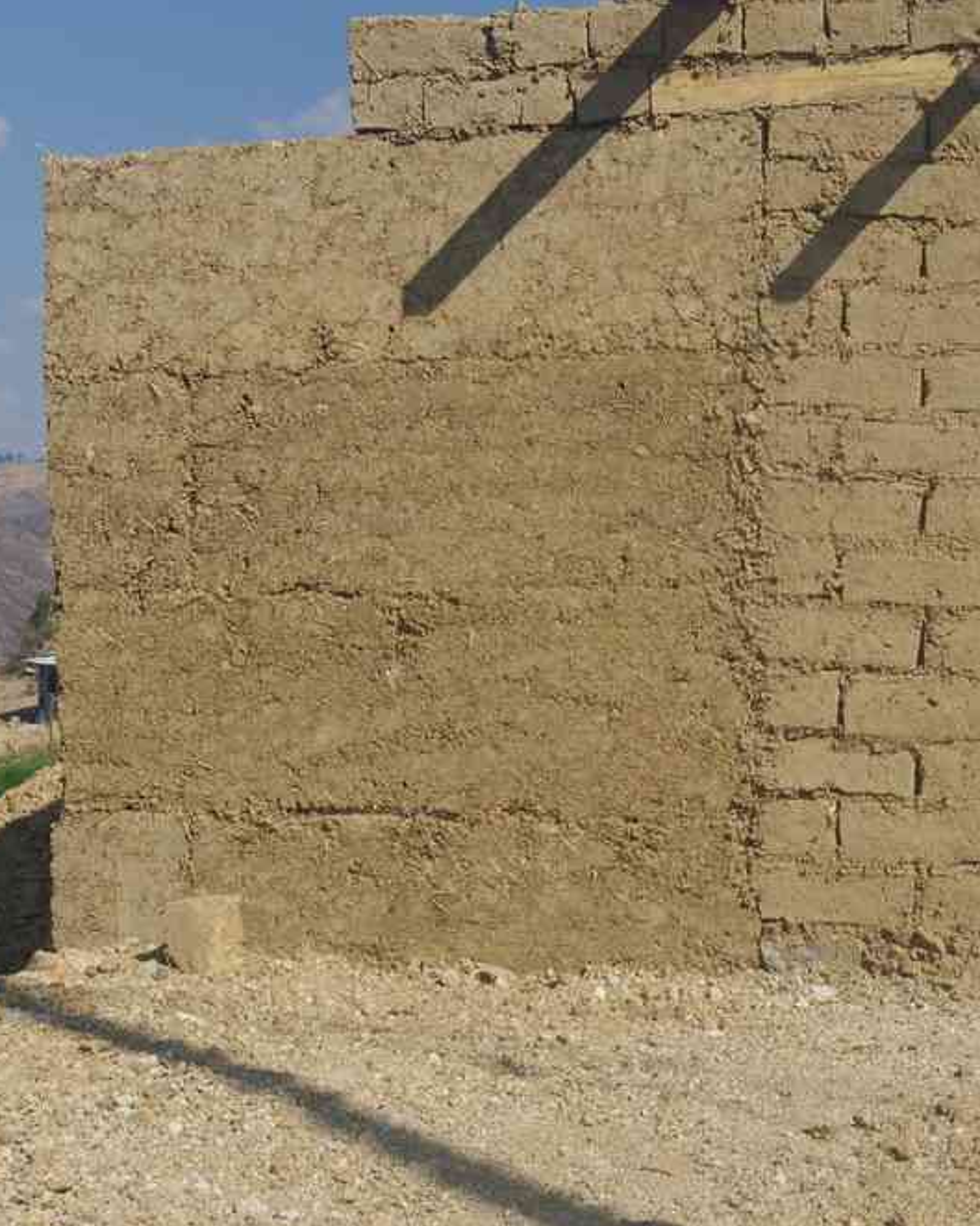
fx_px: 3084
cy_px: 615
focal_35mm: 85
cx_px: 457
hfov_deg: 18.1
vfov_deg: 22.5
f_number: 11
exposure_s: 1/160
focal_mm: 40
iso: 200
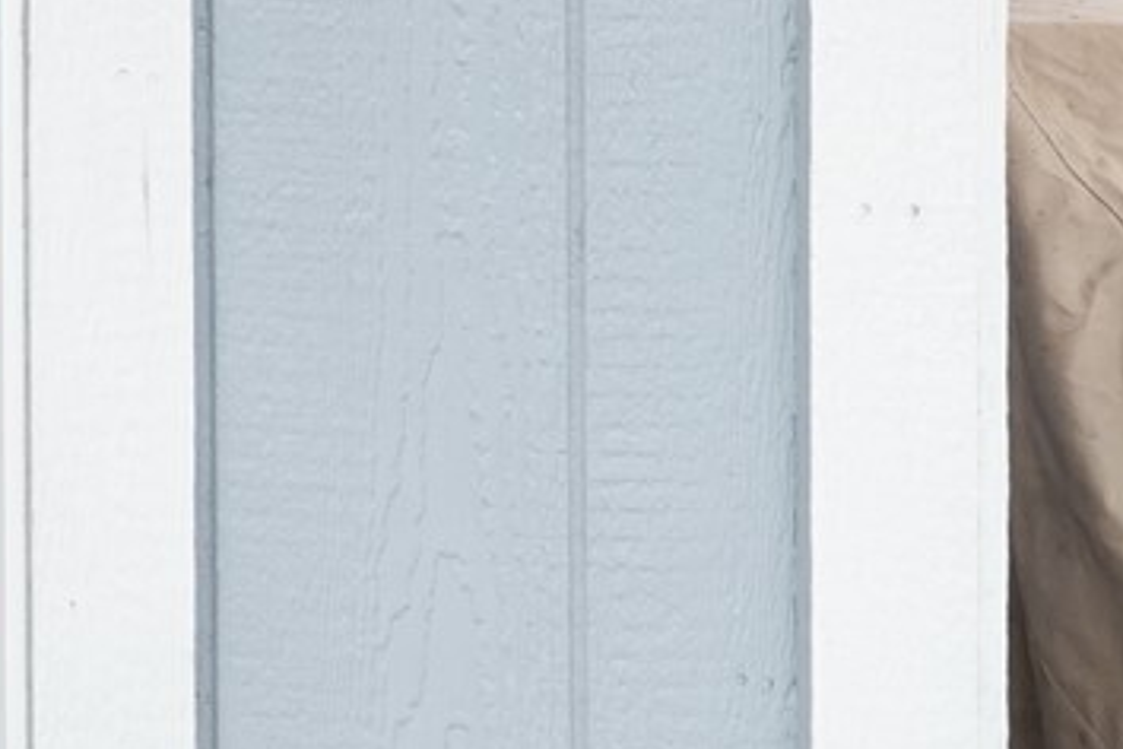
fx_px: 2246
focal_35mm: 72
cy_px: -617
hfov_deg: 21.0
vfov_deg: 15.9
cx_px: -798
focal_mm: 10
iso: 200
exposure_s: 1/25
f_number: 8
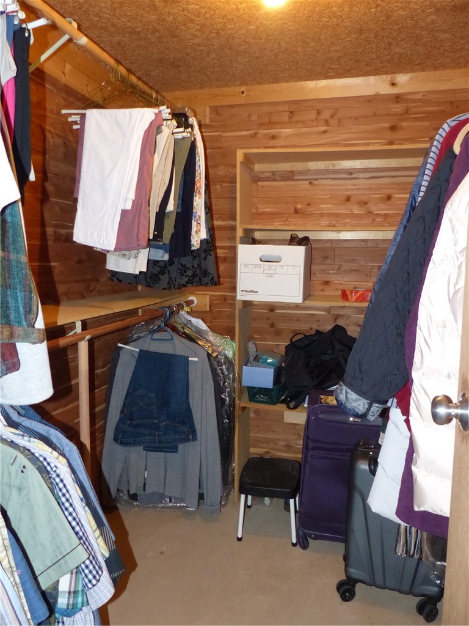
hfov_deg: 53.1
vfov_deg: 67.3
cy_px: 313
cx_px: 234
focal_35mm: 26
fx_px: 470
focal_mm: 4.5
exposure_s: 1/60
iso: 400
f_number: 2.8
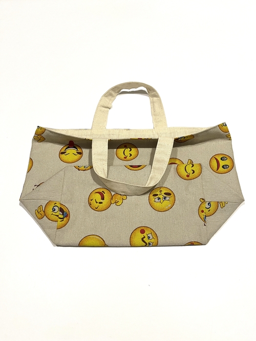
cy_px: 170
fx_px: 256
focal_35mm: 26
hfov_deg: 53.0
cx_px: 128
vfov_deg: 67.3
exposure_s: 1/60
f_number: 1.6
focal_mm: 5.1
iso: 160
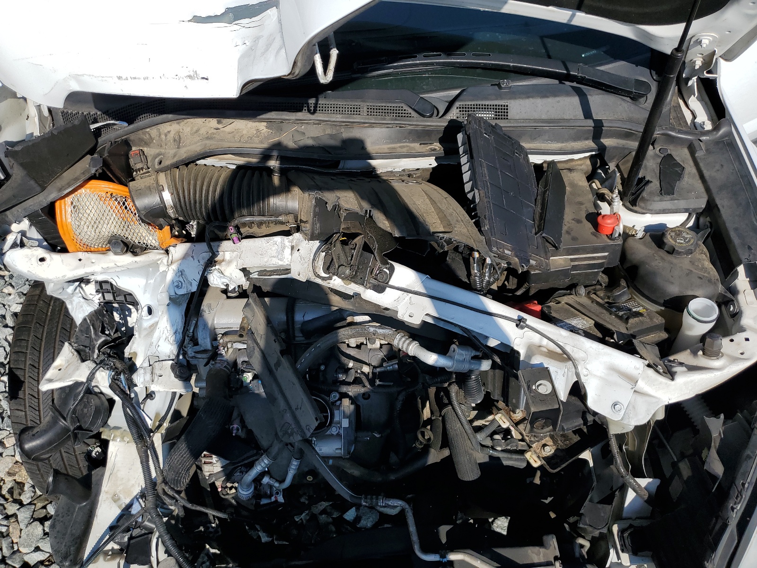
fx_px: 569
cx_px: 378
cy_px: 284
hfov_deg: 67.3
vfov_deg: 53.1
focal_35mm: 26
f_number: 1.5
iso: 50
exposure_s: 1/5000
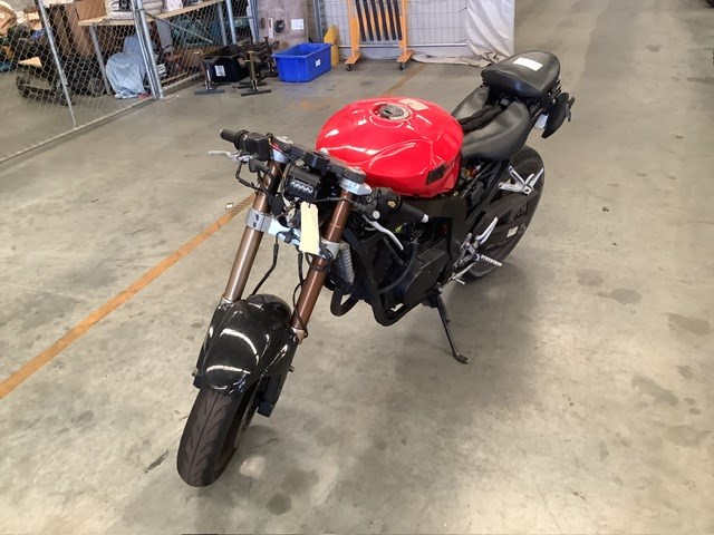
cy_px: 268
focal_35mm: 31
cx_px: 357
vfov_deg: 45.4
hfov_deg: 58.4
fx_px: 639
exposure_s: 1/50
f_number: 2.4
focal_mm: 3.3
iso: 200
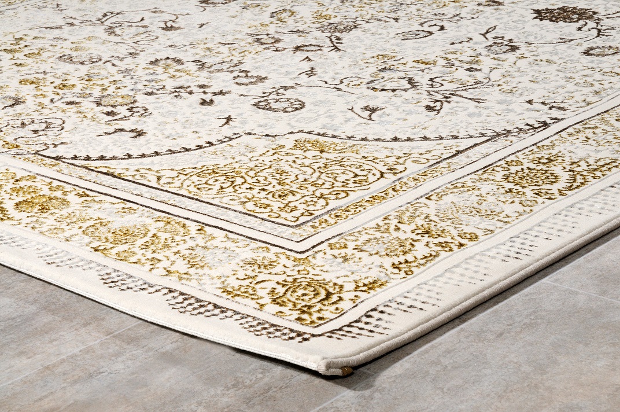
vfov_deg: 14.0
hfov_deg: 20.9
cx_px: 310
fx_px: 1677
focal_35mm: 98
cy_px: 206
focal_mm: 65
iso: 500
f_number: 22
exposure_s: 1/125
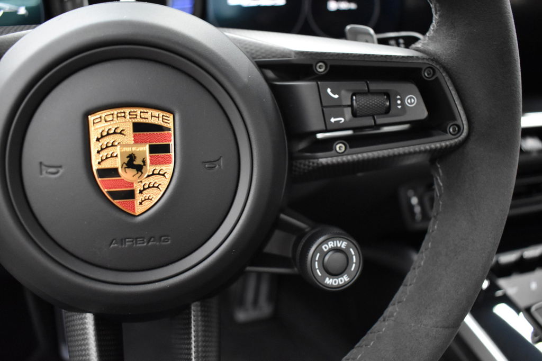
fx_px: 497
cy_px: 180
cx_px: 271
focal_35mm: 33
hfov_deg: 57.2
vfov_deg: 39.9
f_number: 3.8
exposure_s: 1/30
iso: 3200
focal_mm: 22
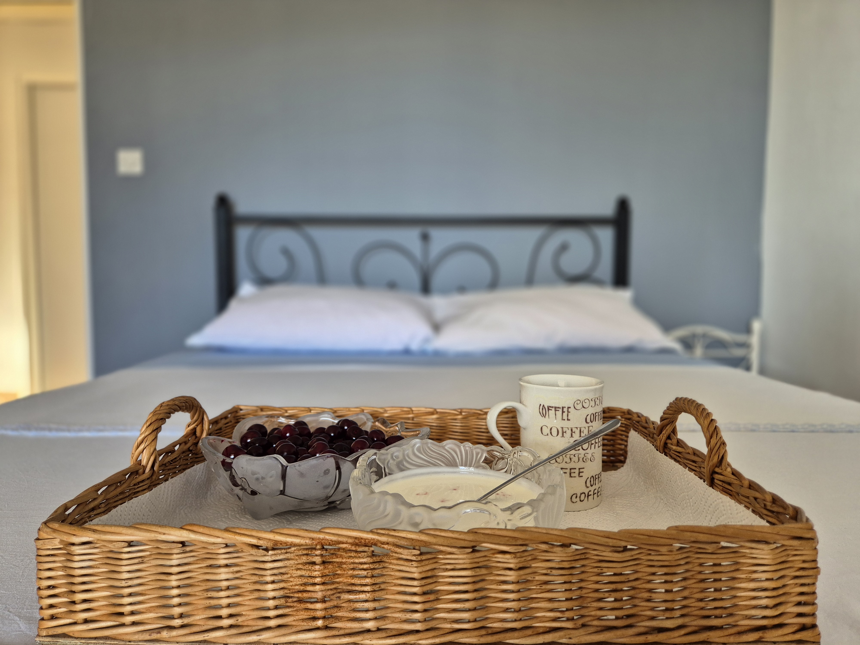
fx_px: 571
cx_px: 430
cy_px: 322
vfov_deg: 58.9
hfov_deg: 73.9
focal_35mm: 23
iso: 125
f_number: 1.8
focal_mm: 5.4
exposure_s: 1/100
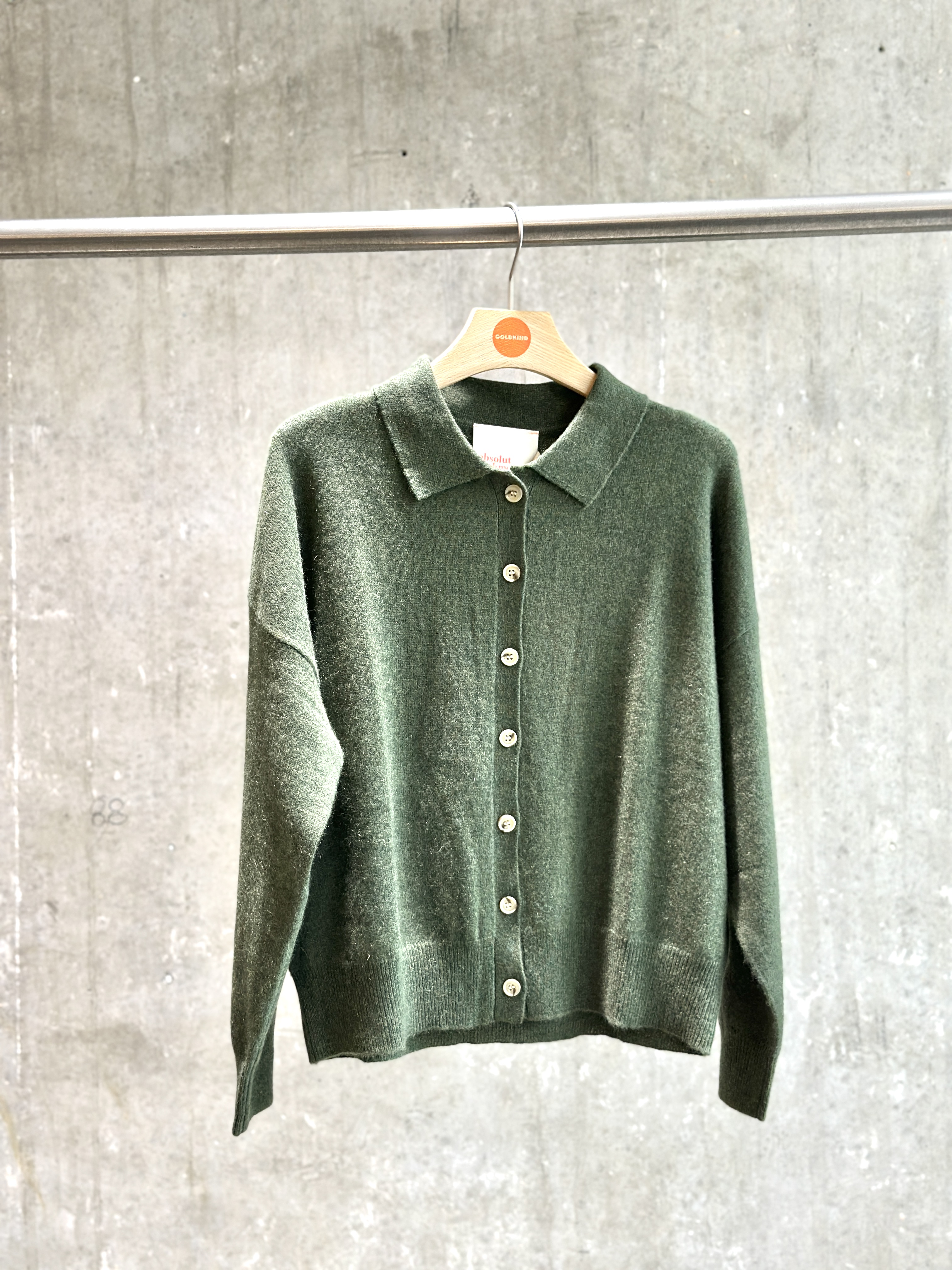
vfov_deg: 39.7
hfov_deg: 30.3
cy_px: 635
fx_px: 1760
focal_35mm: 48
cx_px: 476
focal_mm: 6.86
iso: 125
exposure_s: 1/66
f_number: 1.78
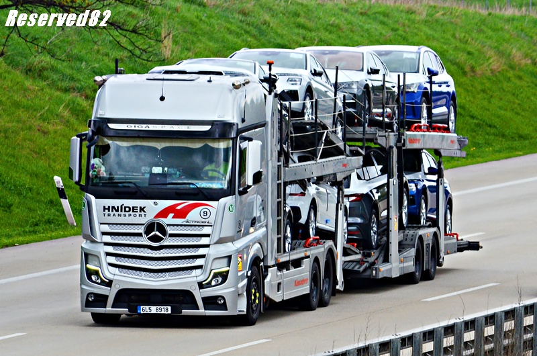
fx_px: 6699
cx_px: 268
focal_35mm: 450
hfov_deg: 4.6
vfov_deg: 3.0
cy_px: 178
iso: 800
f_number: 10
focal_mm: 300
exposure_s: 1/800
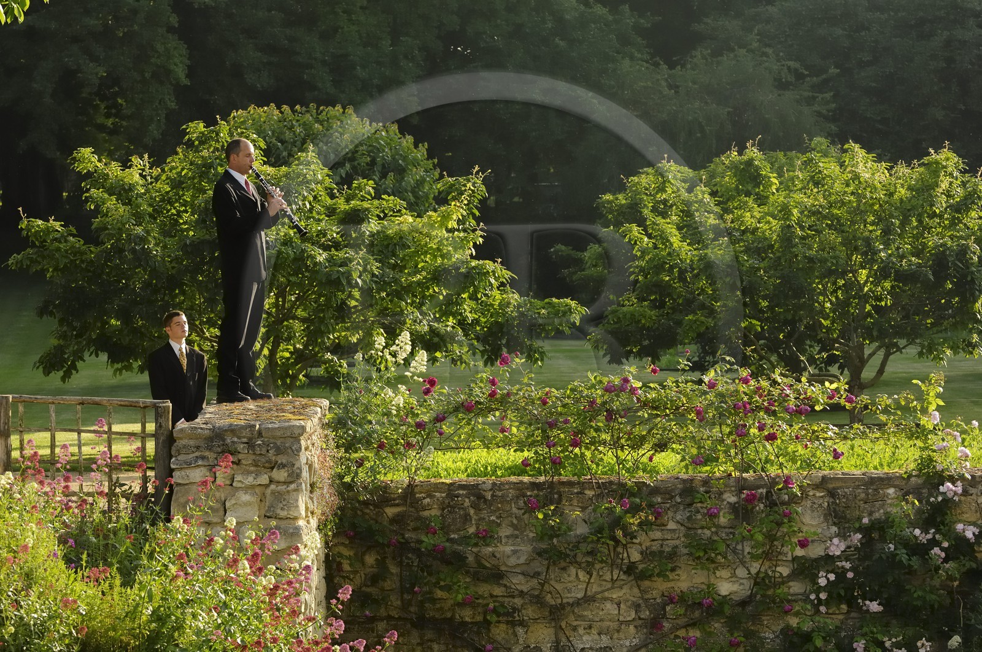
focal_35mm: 135
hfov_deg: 15.2
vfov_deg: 10.1
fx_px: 3677
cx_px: 491
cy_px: 326
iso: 100
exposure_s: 1/160
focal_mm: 90
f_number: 4.2
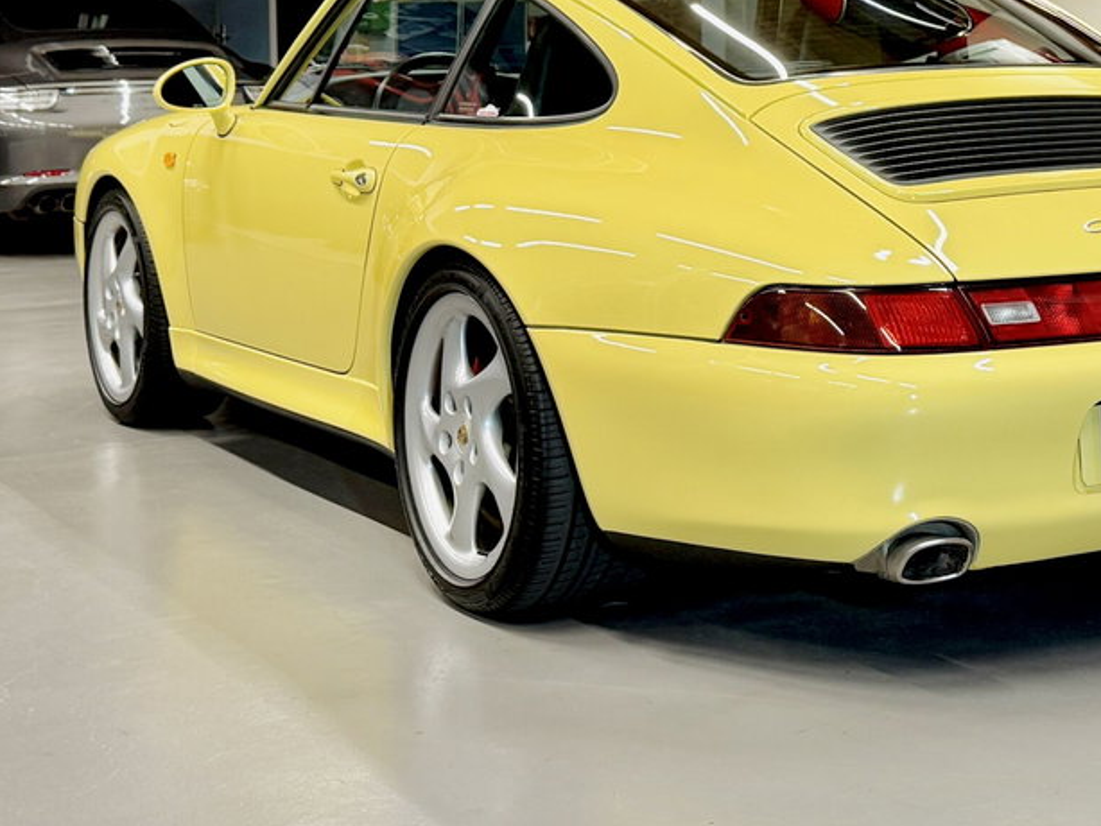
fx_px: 1273
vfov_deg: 35.7
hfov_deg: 45.5
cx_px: 800
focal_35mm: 40
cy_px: 281
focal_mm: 6.76
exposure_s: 1/100
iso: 125
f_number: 1.78
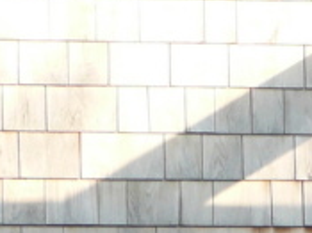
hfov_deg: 2.9
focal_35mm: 675
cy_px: 376
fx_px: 6080
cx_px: 622
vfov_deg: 2.2
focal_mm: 18.4
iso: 100
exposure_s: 1/125
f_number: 4.7
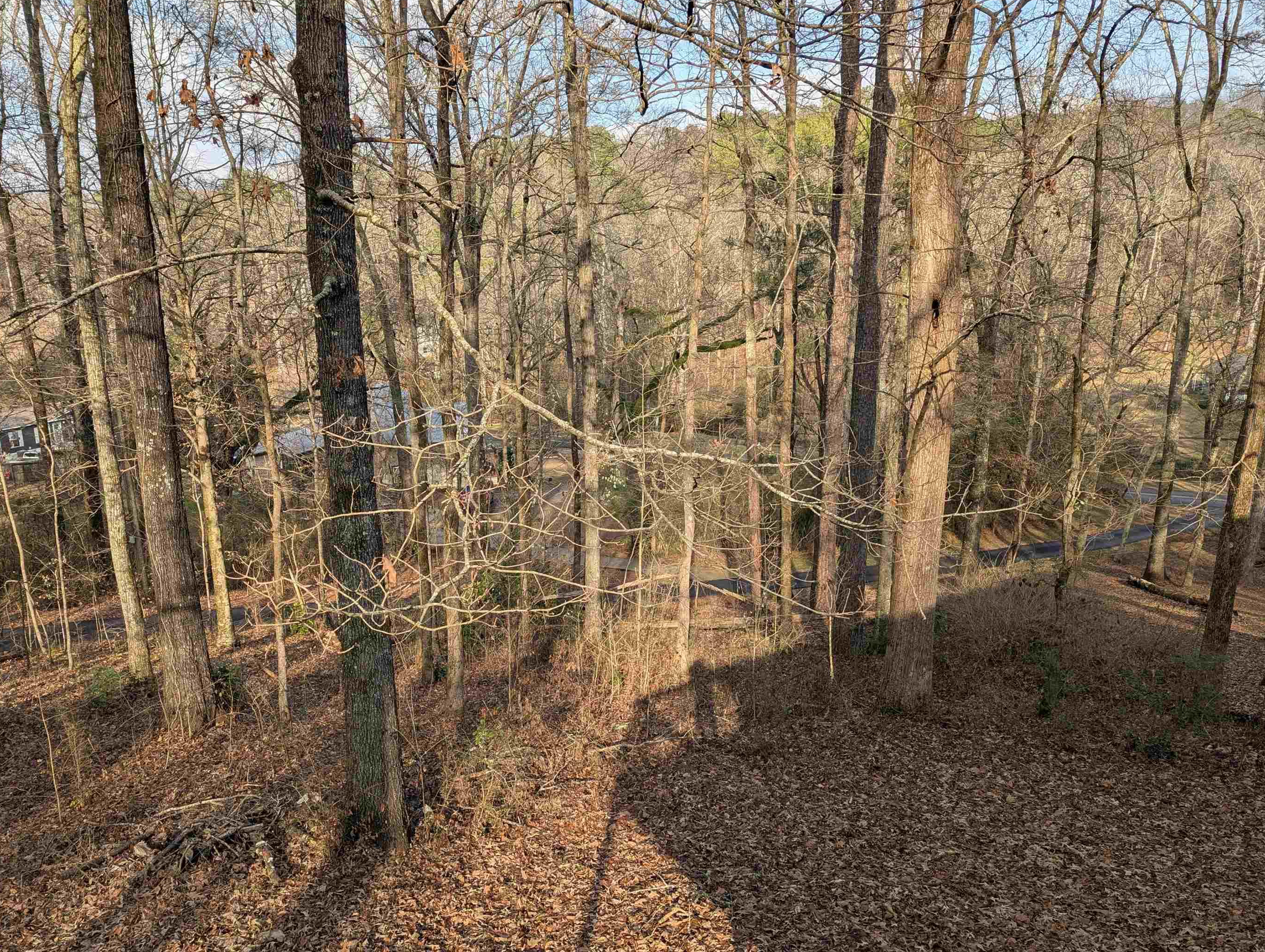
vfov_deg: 51.4
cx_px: 625
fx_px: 988
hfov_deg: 65.2
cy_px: 529
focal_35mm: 27
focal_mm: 6.81
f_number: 1.85
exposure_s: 1/820
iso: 37
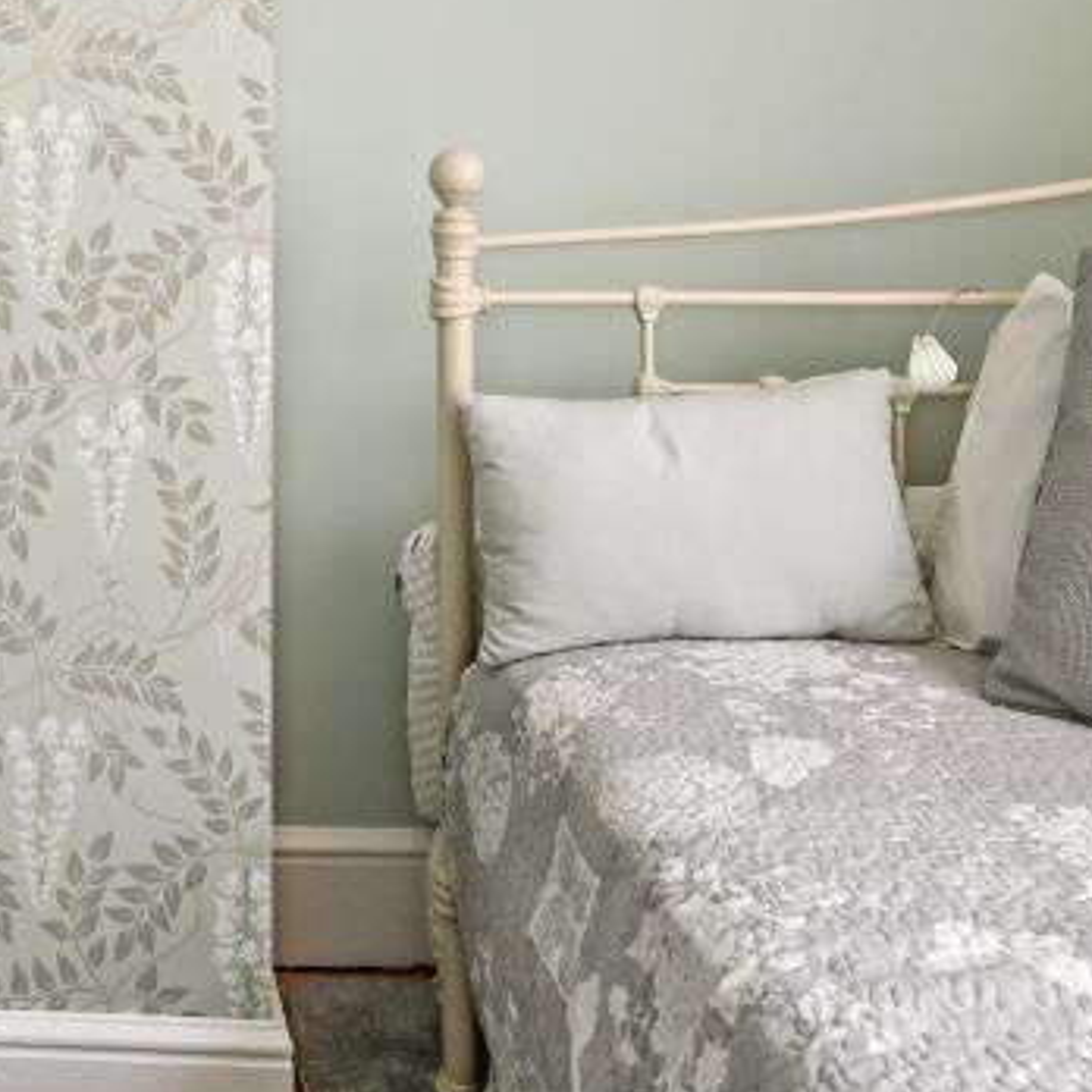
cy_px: 94
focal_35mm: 40
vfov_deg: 38.7
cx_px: 31
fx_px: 1428
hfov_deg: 37.9
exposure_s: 1/50
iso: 400
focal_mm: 16
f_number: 8
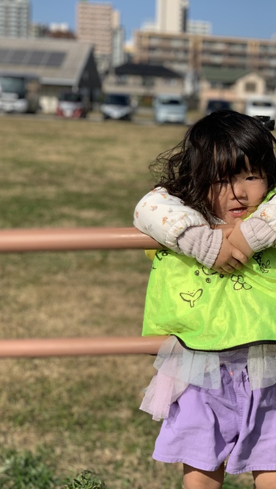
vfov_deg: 27.9
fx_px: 988
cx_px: 292
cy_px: 245
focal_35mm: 76
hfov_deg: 15.5
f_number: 2.4
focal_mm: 6
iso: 16
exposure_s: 1/1776
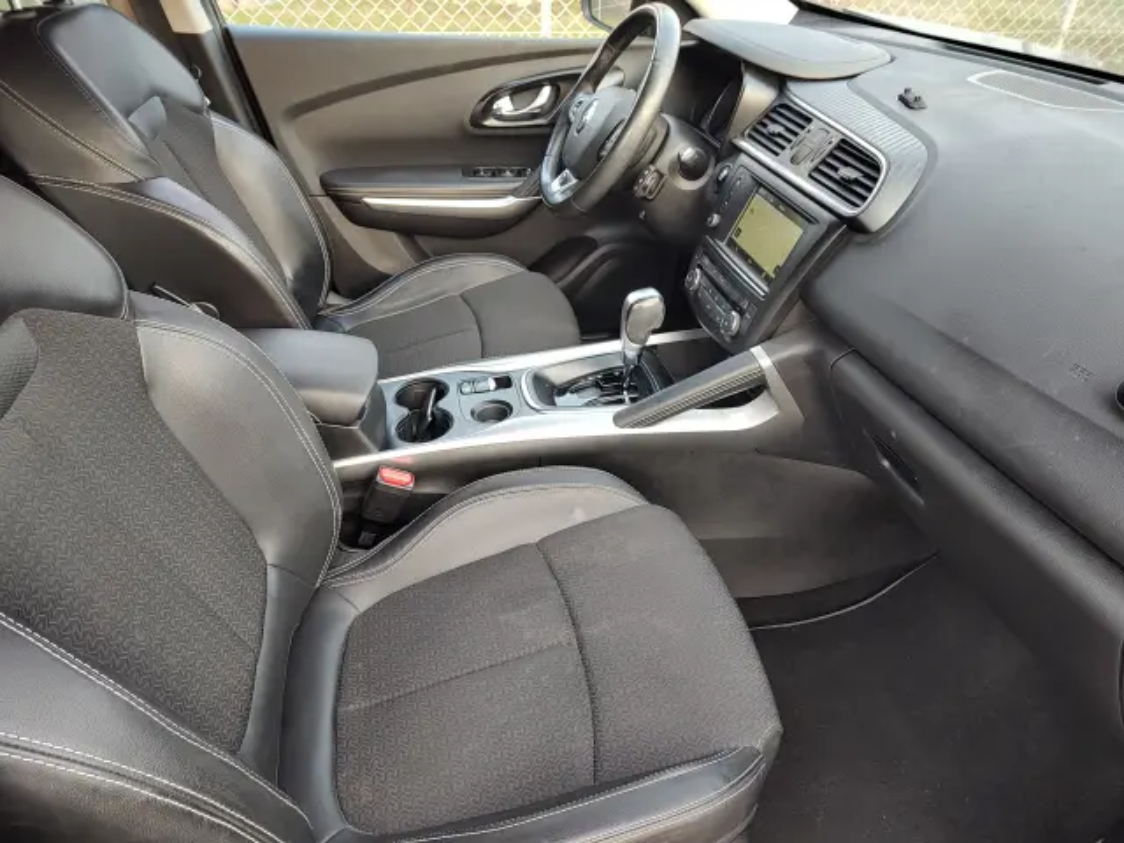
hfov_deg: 73.9
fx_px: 747
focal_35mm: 23
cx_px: 562
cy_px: 422
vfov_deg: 58.9
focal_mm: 5.56
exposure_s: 1/100
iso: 252
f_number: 1.8
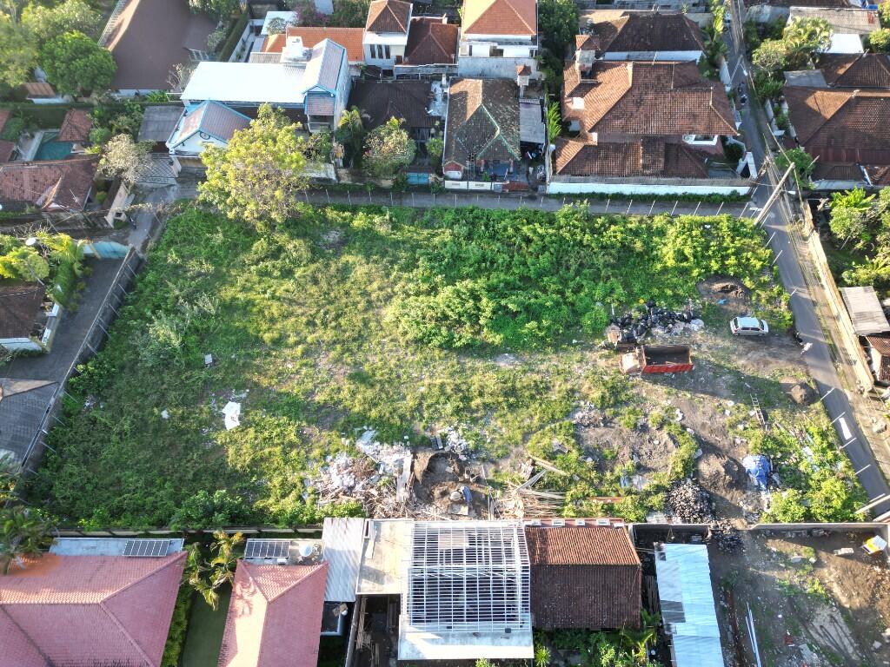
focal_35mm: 24
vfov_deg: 56.8
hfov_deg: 71.6
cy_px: 334
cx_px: 445
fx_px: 617
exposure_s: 1/30
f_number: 1.7
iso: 100
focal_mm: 6.72
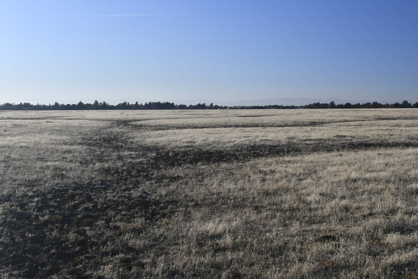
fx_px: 522
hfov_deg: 43.6
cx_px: 209
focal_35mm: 45
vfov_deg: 29.9
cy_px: 140
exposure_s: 1/400
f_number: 10
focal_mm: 30
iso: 400
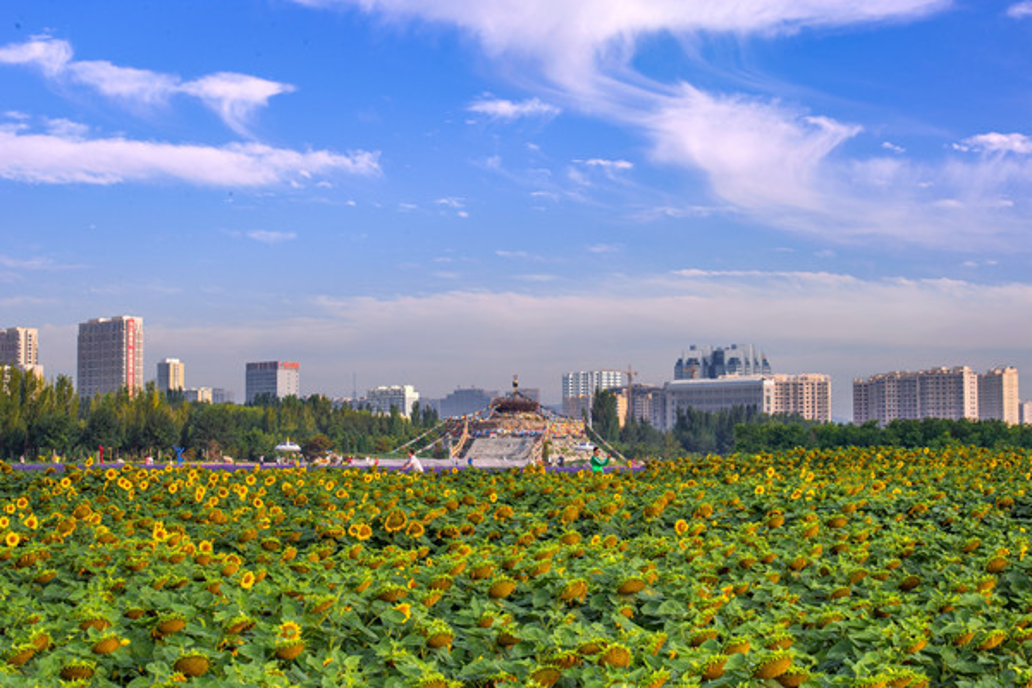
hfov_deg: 28.8
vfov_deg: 19.5
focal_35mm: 70
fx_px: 2007
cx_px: 516
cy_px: 344
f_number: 16
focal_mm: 70
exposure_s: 1/50
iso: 160
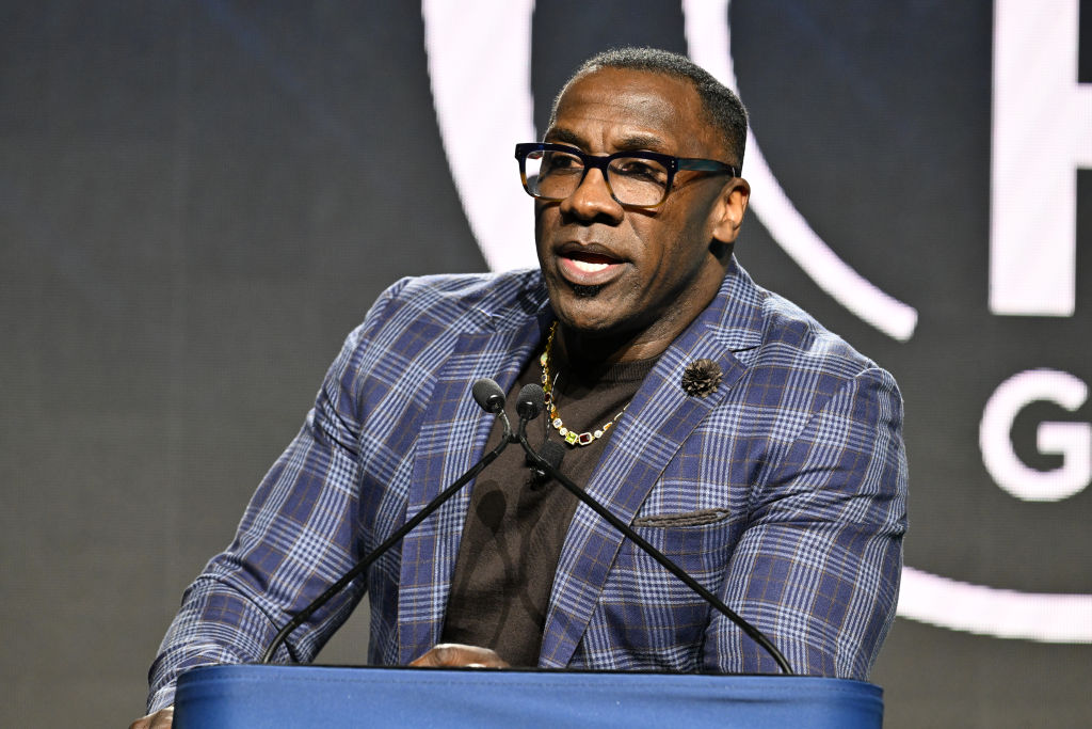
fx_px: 13044
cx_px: 546
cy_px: 364
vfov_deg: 3.2
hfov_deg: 4.8
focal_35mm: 430
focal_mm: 430
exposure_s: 1/250
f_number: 6
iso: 2500
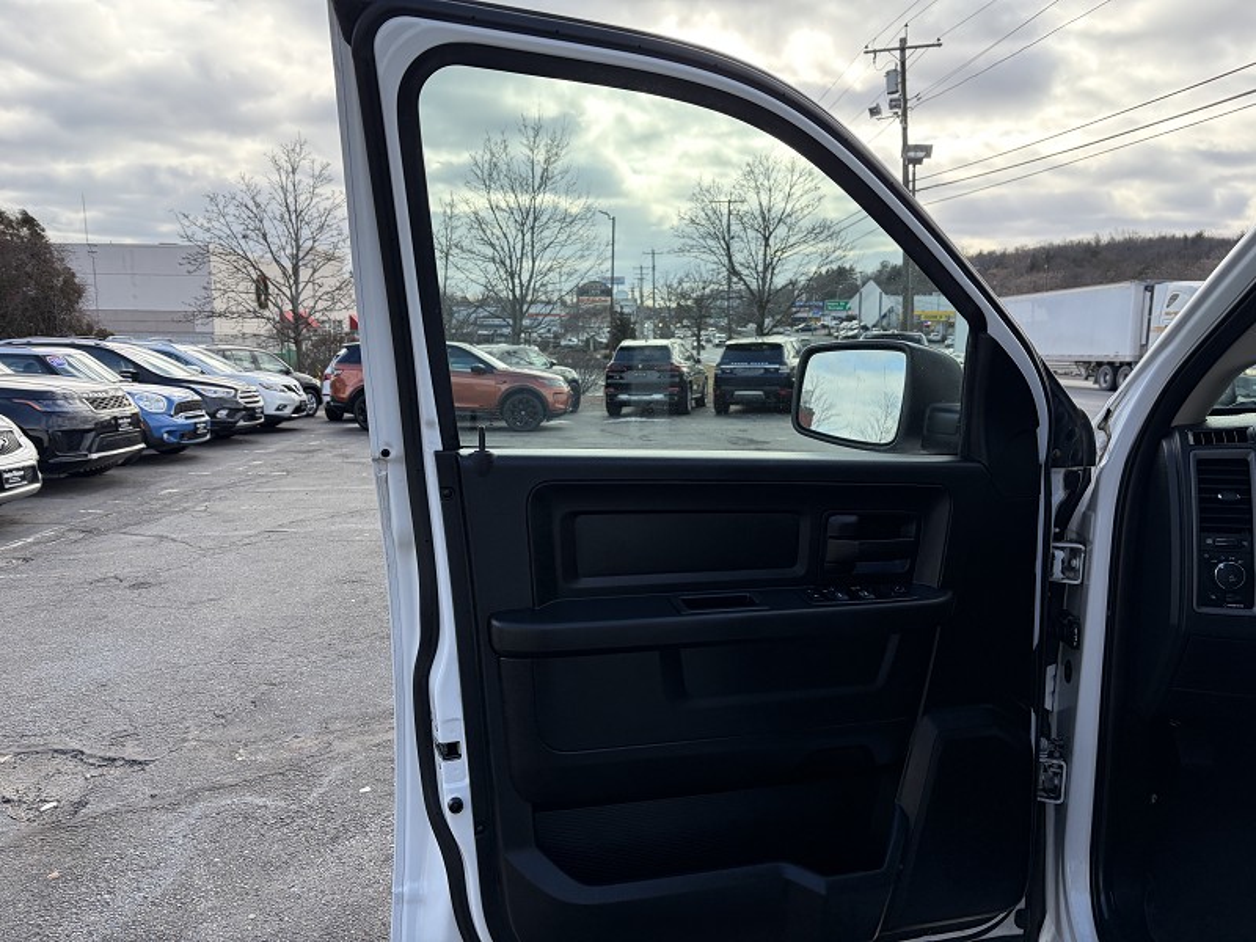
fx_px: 943
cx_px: 628
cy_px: 471
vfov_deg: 53.1
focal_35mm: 26
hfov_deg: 67.3
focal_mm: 5.96
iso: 50
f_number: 1.6
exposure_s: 1/987
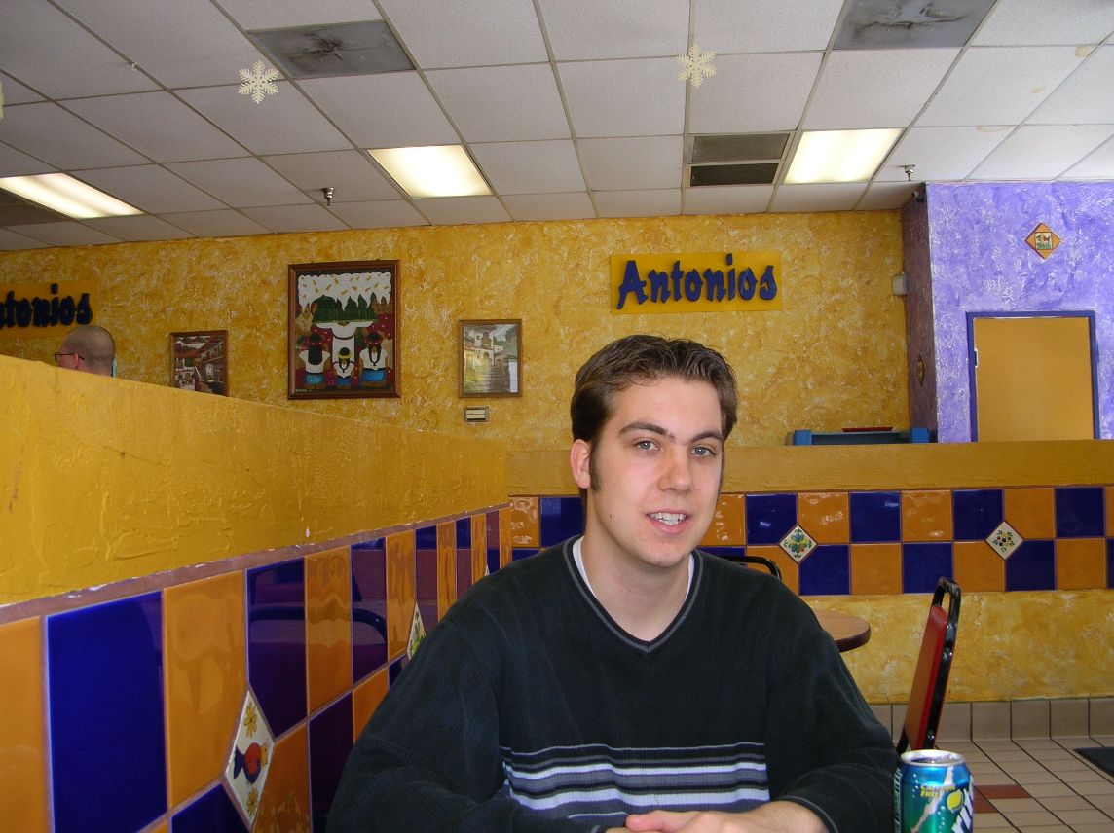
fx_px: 1125
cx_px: 557
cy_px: 416
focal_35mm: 35
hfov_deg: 52.7
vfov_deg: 40.6
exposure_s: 1/30
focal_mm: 5.8
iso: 50
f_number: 2.8
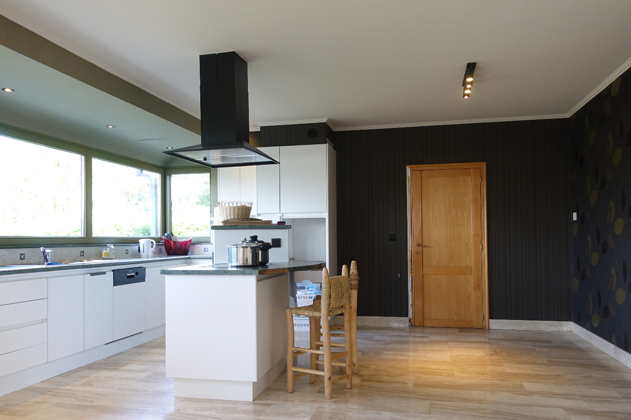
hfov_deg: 65.4
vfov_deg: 46.3
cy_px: 231
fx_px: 491
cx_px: 299
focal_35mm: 28
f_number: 2.8
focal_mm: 8.8
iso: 125
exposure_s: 1/30
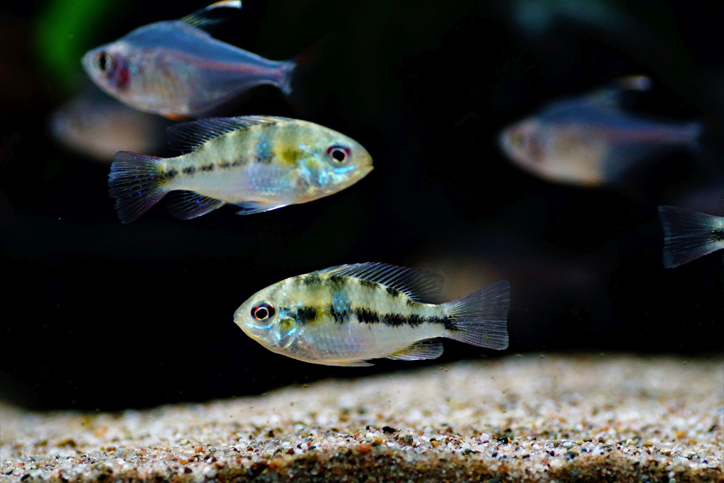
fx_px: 2715
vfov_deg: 10.2
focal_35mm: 135
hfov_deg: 15.2
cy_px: 242
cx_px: 362
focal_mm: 90
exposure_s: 1/800
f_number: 2.8
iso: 2500
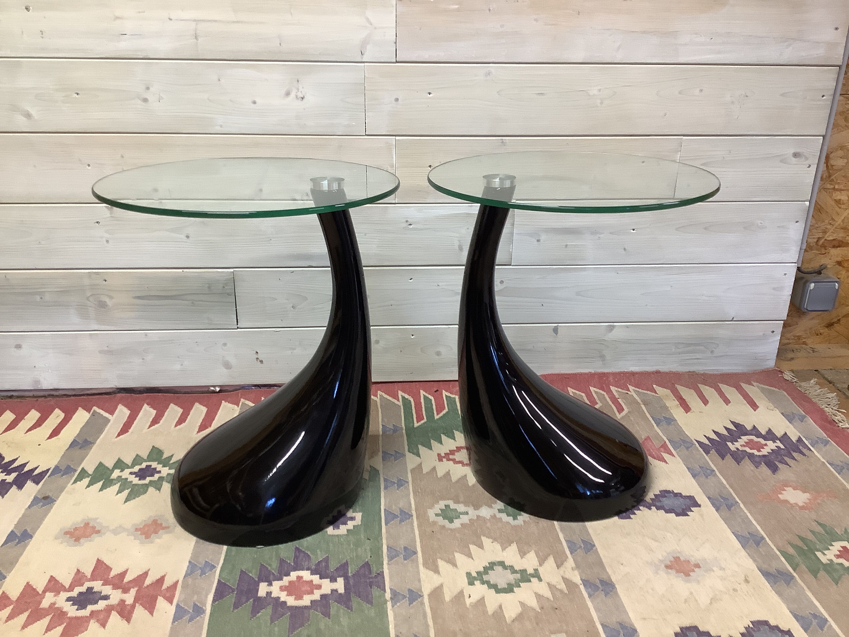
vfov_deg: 45.4
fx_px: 760
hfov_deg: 58.4
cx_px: 424
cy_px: 318
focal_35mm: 31
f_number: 2.4
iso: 125
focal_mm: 3.3
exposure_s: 1/50
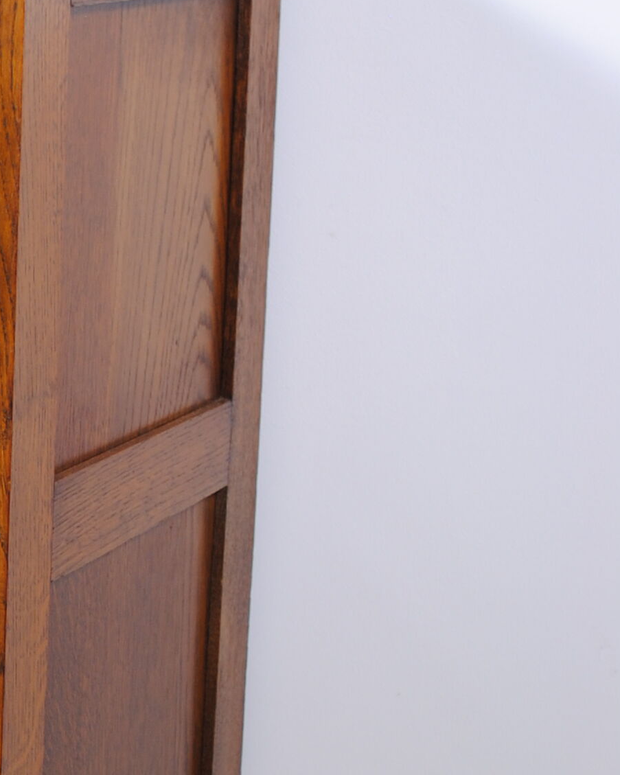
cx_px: -263
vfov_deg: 16.4
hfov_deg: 12.7
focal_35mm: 116
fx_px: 2661
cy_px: 643
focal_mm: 24
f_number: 4.5
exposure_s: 1/20
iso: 100
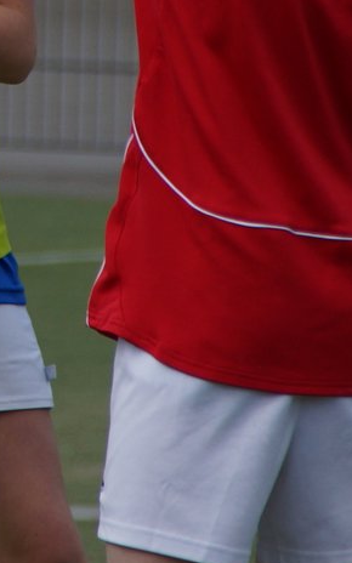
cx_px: -4
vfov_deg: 3.0
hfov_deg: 1.9
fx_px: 10867
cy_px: 17
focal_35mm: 708
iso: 200
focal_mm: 210
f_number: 6.3
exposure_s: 1/1000
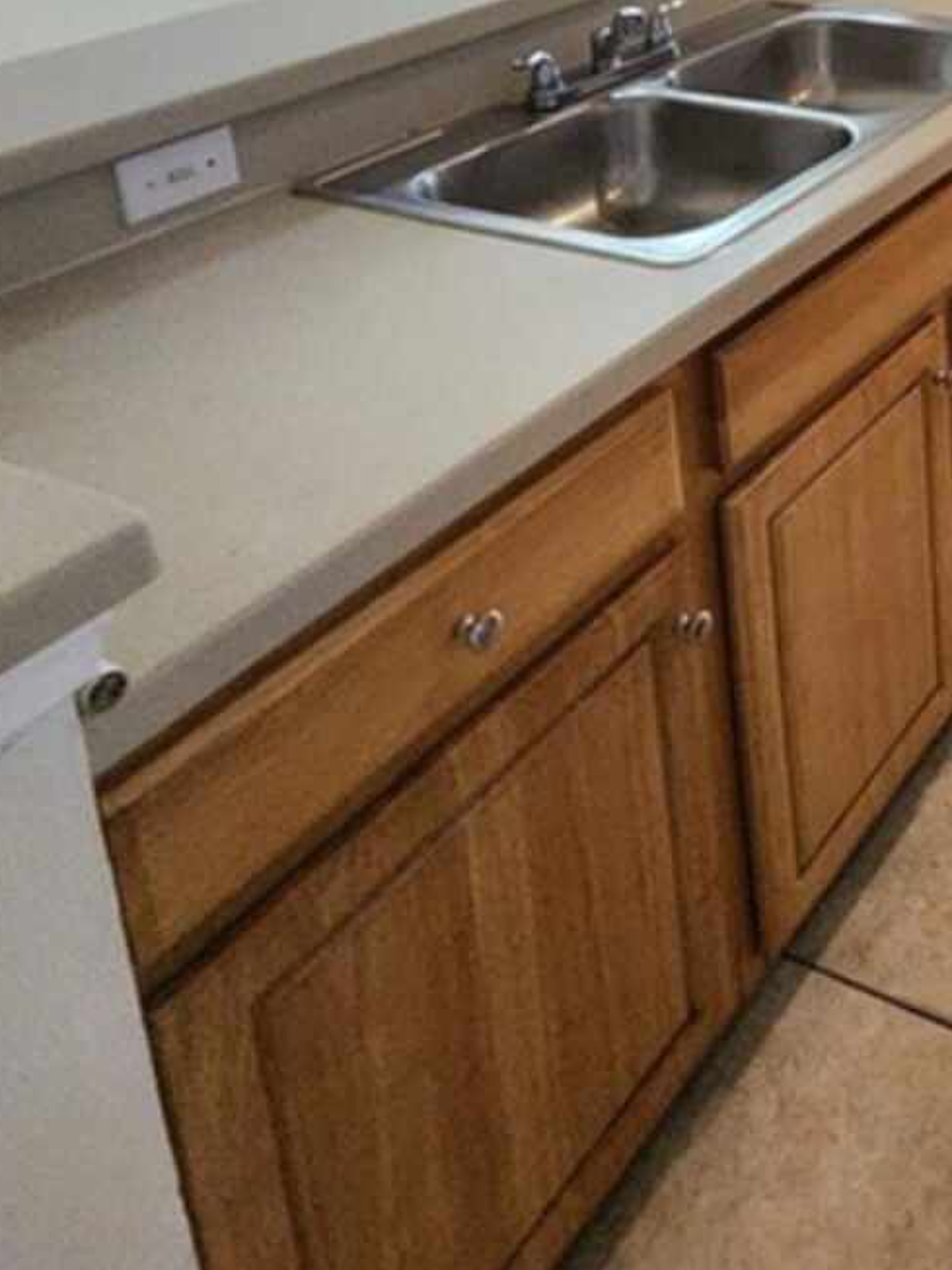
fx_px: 1247
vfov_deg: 44.2
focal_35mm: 34
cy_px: -56
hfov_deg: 33.3
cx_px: 1170
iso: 640
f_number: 2.2
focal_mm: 2.2
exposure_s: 1/24
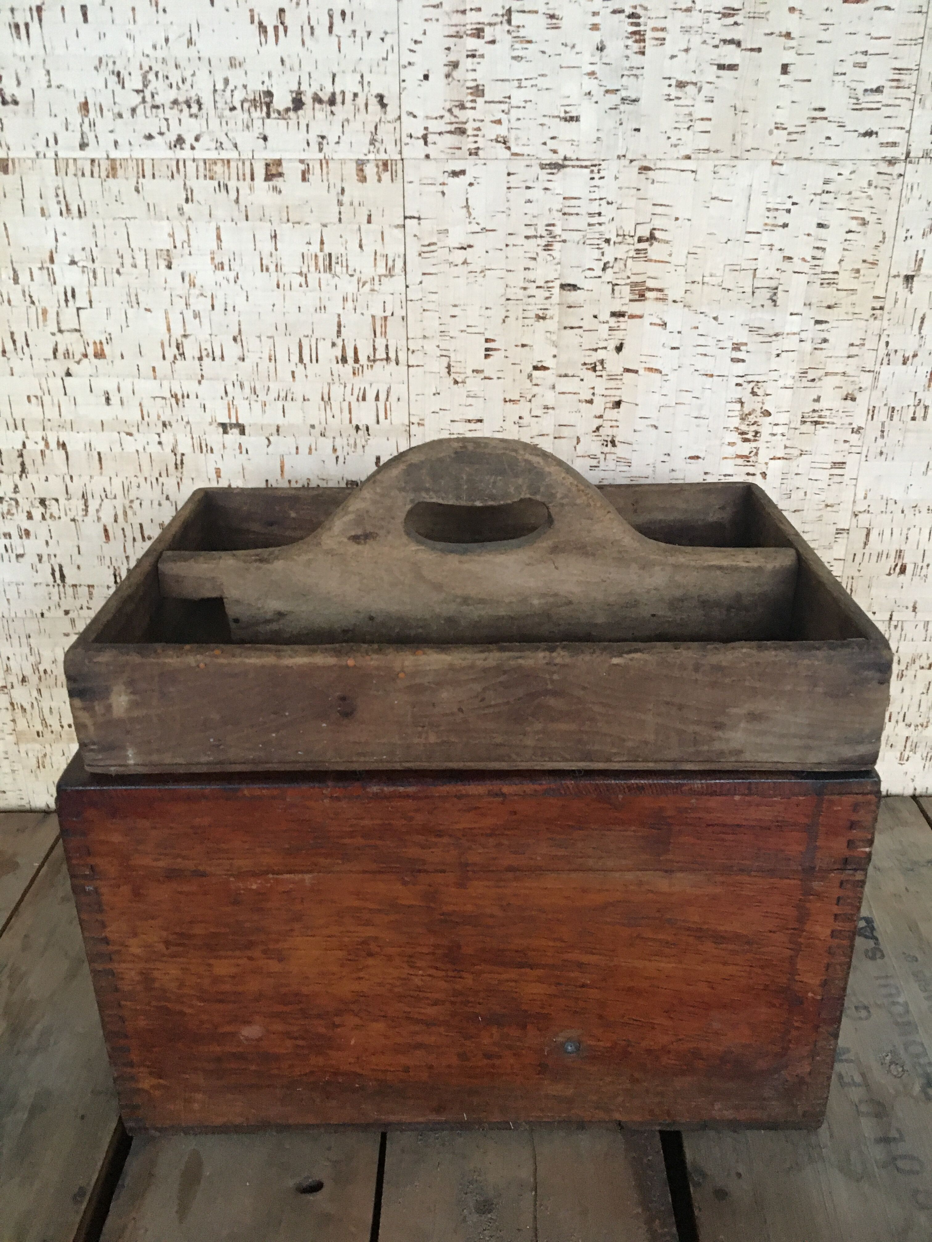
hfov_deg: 48.2
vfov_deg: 61.7
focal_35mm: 29
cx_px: 466
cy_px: 621
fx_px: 1041
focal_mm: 4.15
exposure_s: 1/17
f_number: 2.2
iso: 400
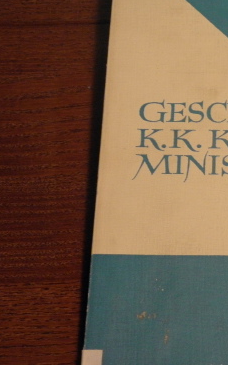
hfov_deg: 13.7
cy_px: 173
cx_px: 265
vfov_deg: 22.3
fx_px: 925
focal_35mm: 93
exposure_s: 1/13
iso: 200
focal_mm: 9.1
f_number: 4
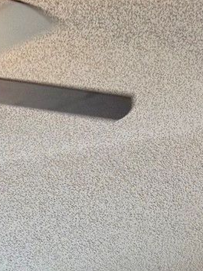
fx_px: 1088
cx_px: -11
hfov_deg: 10.5
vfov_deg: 10.8
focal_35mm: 139
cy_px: 757
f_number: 1.78
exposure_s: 1/120
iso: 64
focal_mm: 6.76
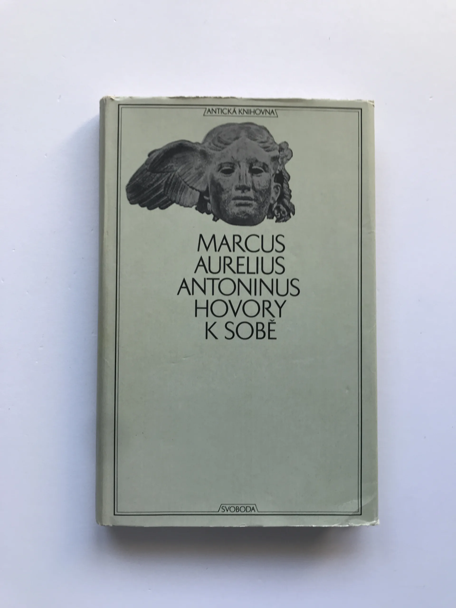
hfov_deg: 49.7
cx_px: 228
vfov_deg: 63.4
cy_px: 304
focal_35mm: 28
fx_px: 492
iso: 25
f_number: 1.8
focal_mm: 3.99
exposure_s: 1/50
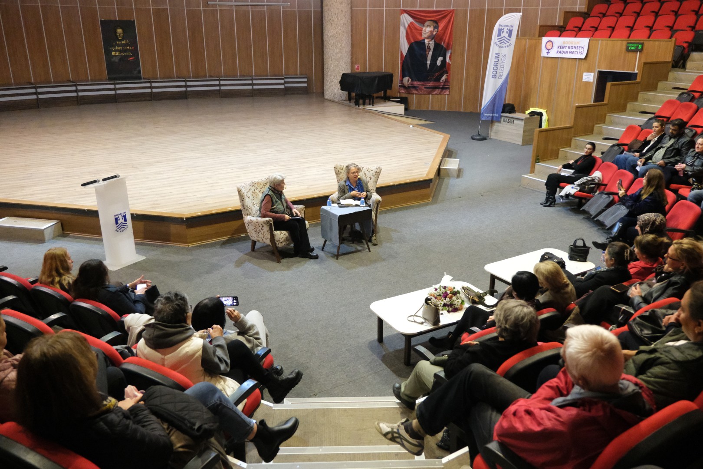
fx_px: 547
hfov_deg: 65.5
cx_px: 352
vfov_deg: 46.4
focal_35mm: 28
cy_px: 234
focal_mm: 18.4
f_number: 4
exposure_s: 1/80
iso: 10000
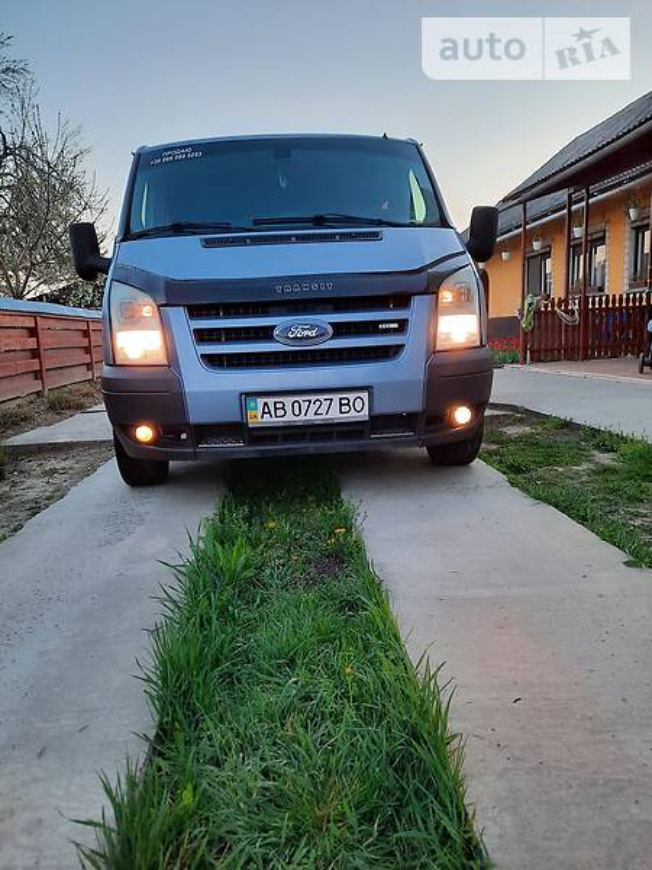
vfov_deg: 69.4
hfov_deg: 54.9
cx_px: 326
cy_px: 435
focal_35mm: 25
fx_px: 628
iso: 64
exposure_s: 1/50
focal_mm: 4.6
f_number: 2
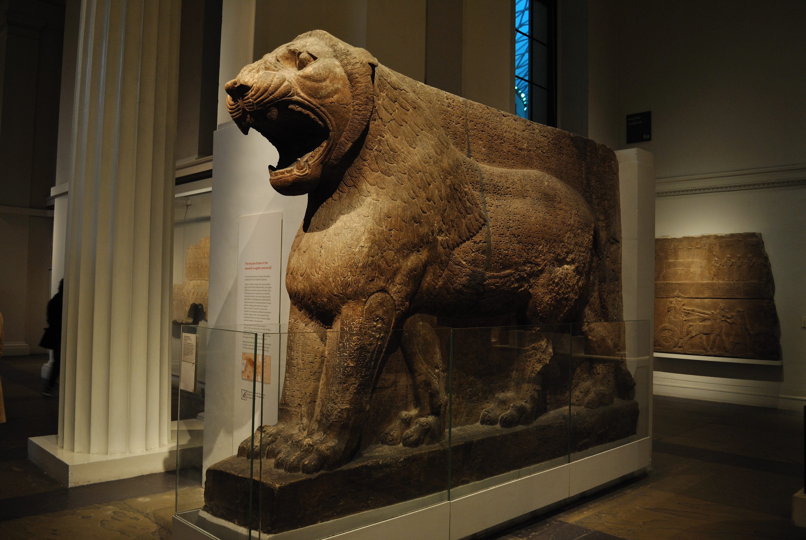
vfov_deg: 43.7
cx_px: 403
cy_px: 270
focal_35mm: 30
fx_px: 672
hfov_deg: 61.9
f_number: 4
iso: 200
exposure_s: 1/10
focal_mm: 20
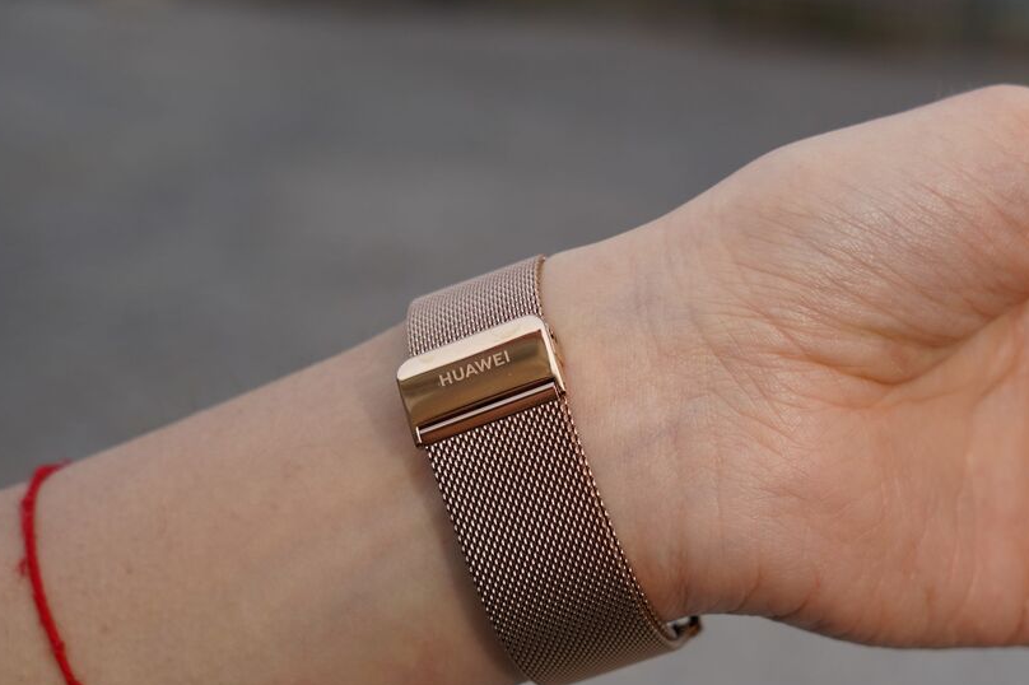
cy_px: 396
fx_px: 1257
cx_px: 576
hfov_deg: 44.4
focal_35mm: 44
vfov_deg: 30.4
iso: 100
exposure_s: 1/250
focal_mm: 37
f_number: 4.5
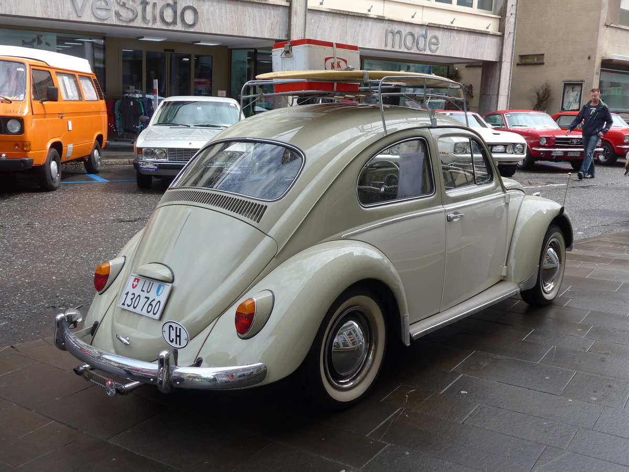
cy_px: 236
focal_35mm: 39
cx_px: 314
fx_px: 709
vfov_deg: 36.8
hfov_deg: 47.9
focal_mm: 8
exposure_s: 1/800
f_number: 2.8
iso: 80
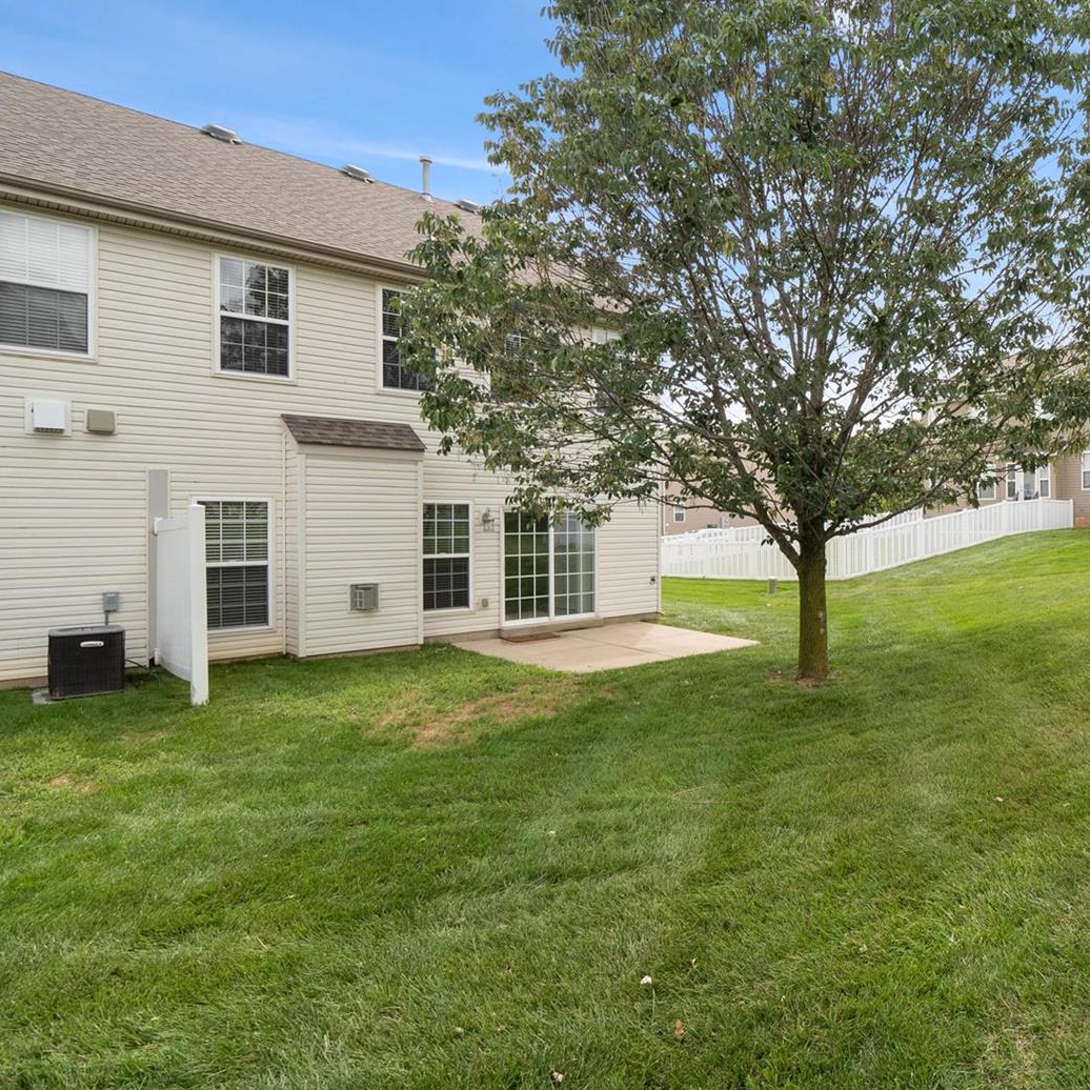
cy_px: 536
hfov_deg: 67.1
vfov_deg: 72.1
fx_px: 748
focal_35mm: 21
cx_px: 832
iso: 400
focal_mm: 8
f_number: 8
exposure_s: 1/200
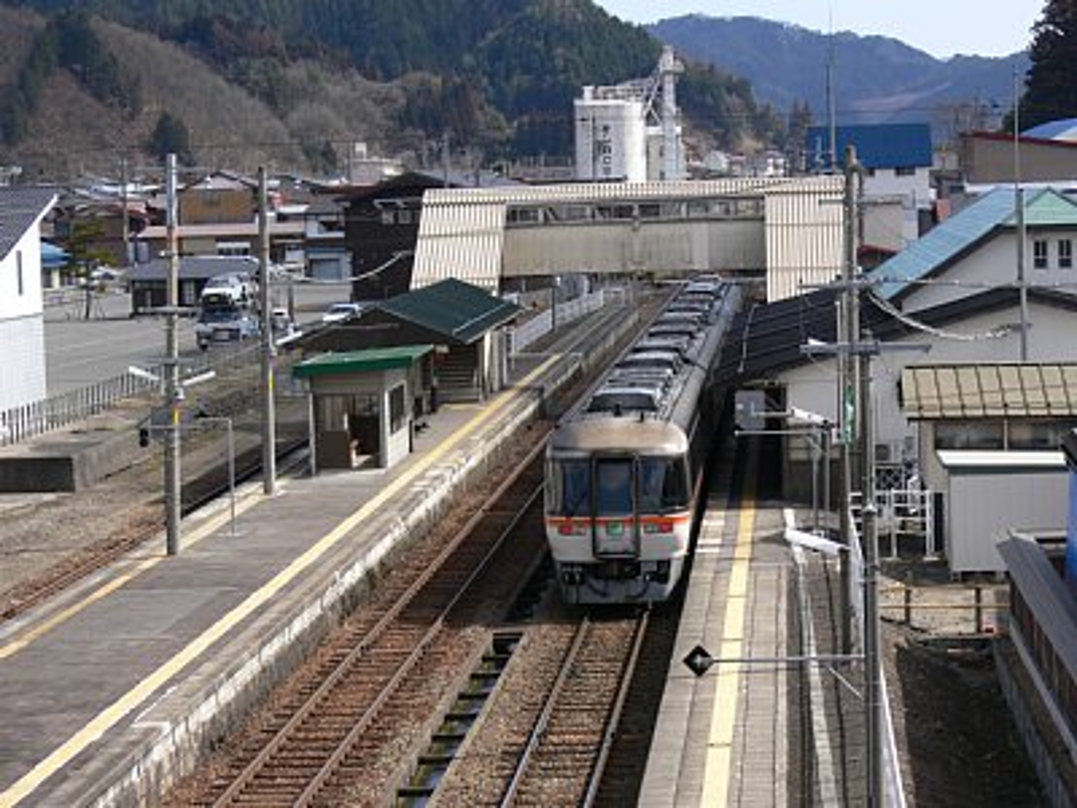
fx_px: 3080
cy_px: 404
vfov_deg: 14.9
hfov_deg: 19.8
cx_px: 538
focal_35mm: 99
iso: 80
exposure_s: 1/250
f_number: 5.6
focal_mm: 21
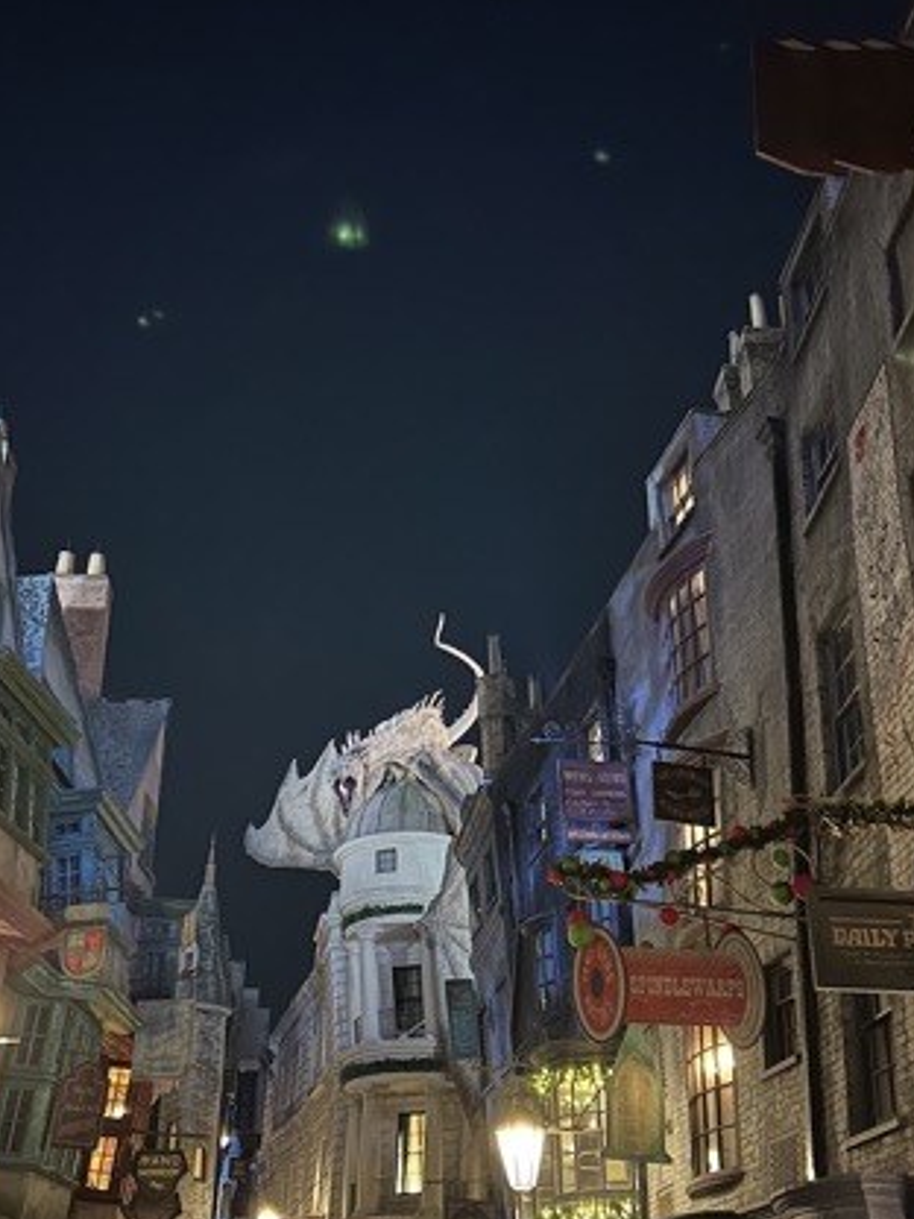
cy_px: 677
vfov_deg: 46.7
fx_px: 1408
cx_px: 439
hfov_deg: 36.0
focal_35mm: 40
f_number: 1.5
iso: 1000
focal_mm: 5.7
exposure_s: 1/15
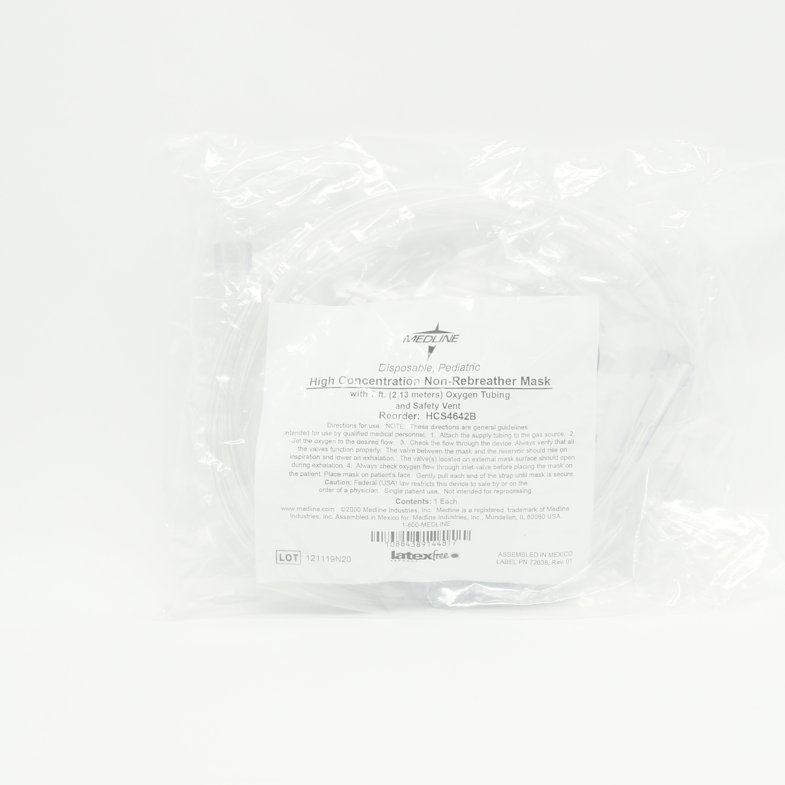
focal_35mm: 79
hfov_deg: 21.9
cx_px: 469
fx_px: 2027
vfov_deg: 21.9
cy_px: 381
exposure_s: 1/25
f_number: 9
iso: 400
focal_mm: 40
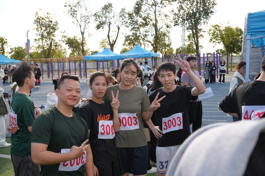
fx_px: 258
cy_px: 88
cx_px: 132
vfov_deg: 37.7
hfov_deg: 54.3
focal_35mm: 35
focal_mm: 23.4
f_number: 4.5
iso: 100
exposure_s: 1/320
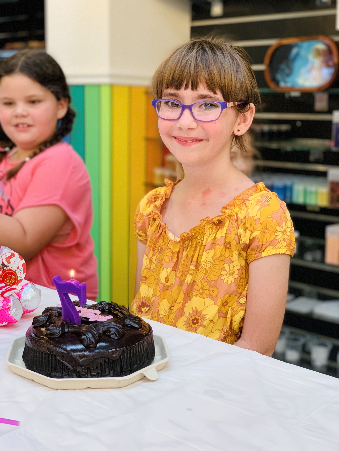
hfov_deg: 28.0
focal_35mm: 52
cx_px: 170
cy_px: 226
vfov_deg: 36.8
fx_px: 679
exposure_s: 1/60
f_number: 2.4
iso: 200
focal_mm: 6
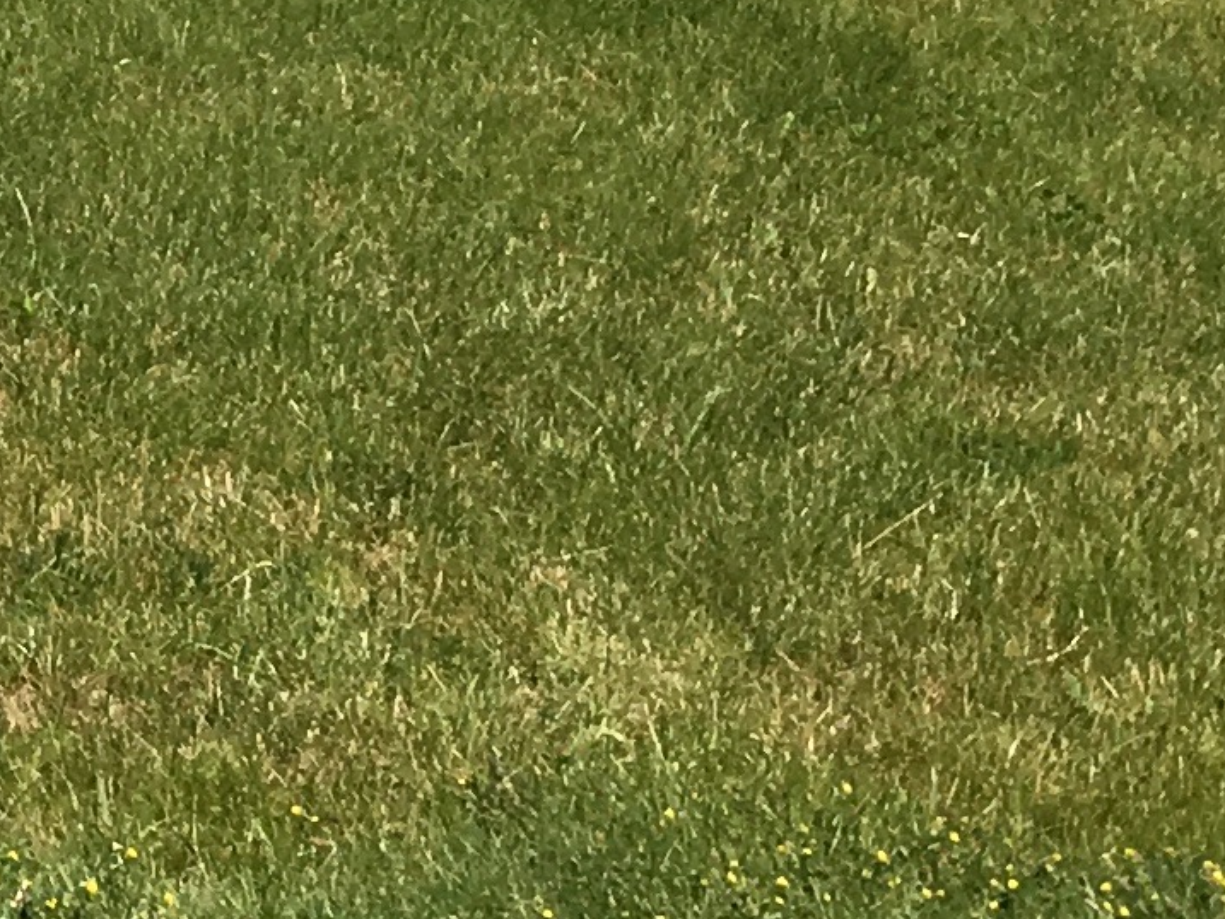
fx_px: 5769
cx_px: -1350
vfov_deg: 8.5
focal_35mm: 163
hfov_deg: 10.9
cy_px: -1138
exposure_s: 1/1972
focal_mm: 4.15
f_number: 2.2
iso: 25
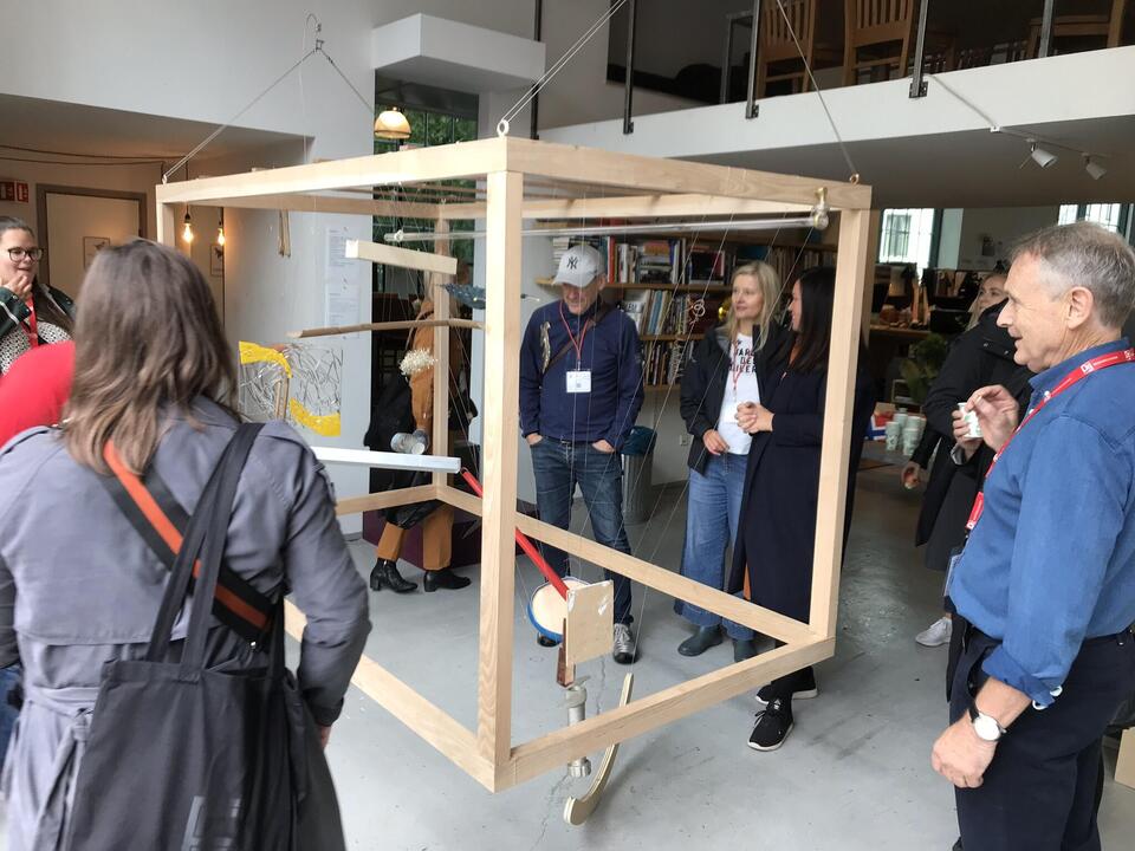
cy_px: 426
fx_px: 918
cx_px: 568
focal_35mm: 28
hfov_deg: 63.4
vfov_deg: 49.7
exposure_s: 1/50
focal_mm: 3.99
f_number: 1.8
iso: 25
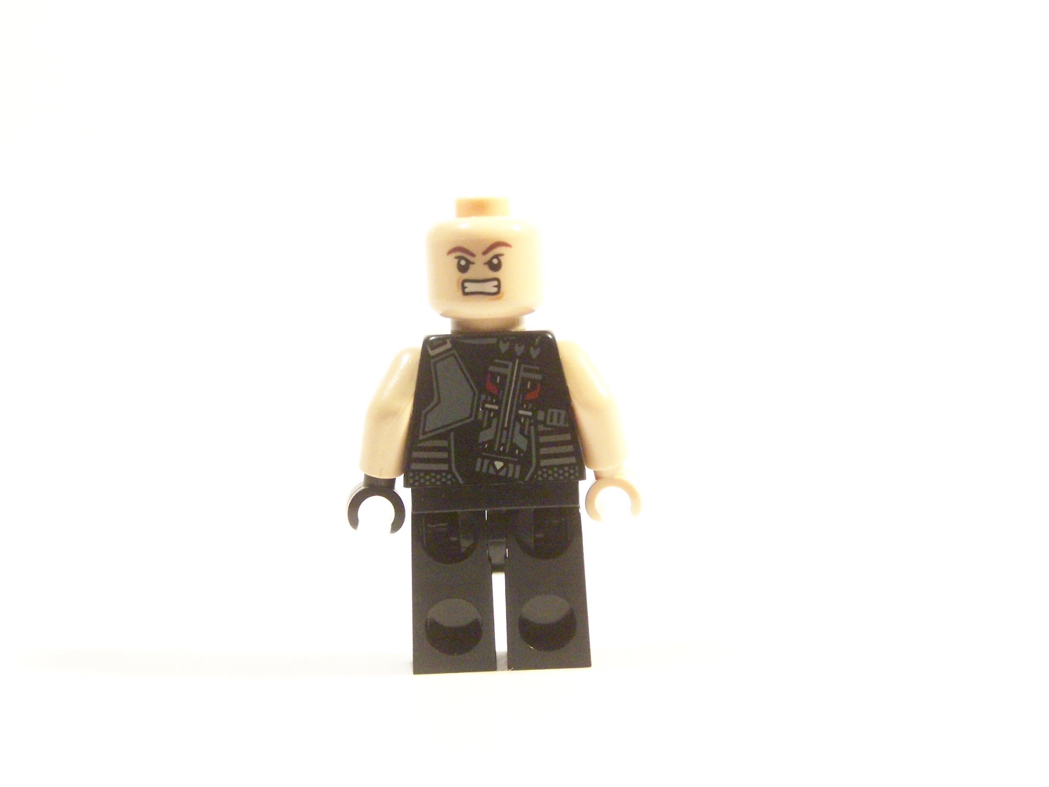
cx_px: 524
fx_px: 2091
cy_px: 394
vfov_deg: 21.3
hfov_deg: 28.2
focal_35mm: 69
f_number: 3.2
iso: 400
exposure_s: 1/30
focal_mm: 11.5
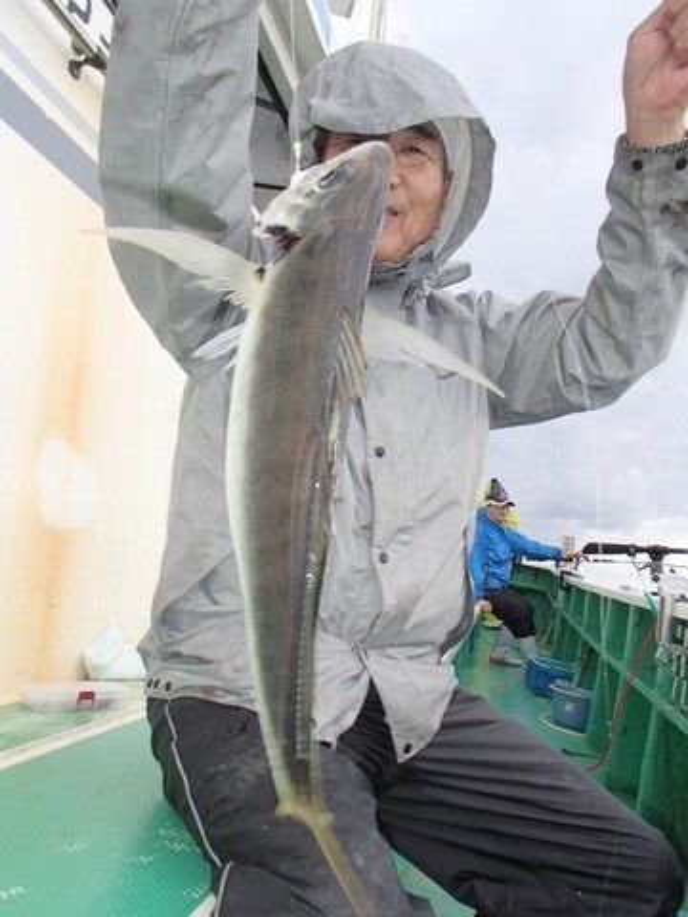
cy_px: 458
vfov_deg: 63.4
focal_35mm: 28
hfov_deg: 49.7
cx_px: 344
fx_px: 742
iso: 100
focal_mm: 5
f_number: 3.9
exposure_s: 1/125
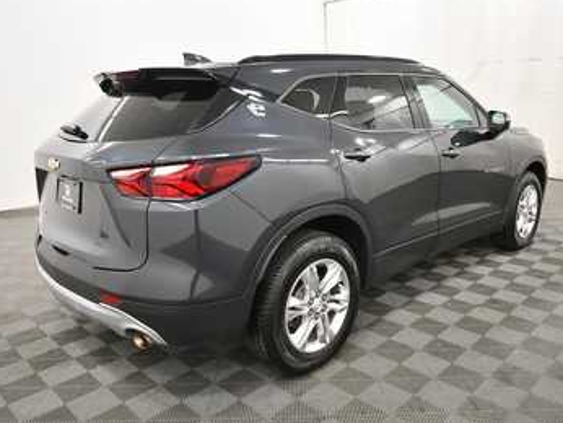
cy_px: 207
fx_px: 488
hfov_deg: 59.9
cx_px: 295
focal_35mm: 30
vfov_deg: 46.8
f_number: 5.3
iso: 1600
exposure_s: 1/125
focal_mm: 18
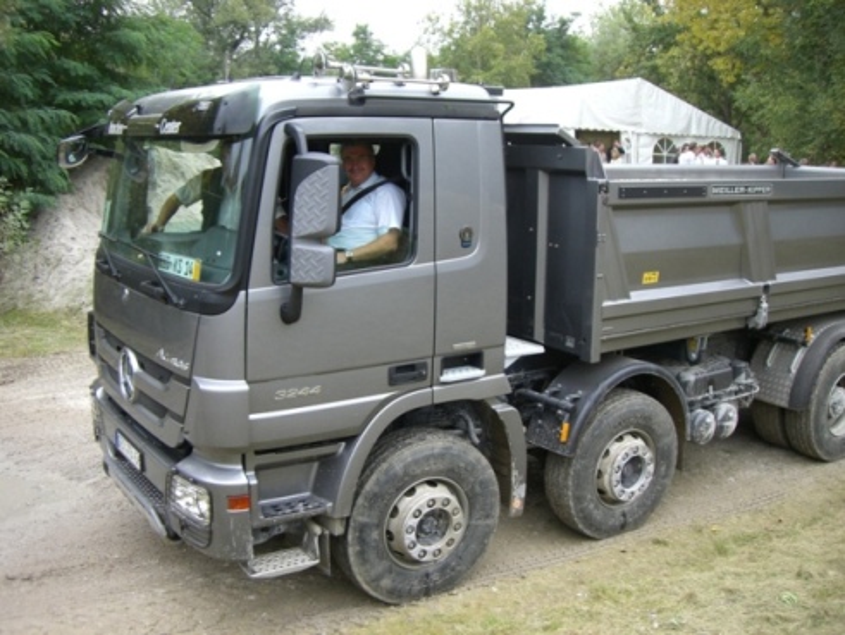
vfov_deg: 37.8
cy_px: 318
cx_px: 422
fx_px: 928
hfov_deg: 48.9
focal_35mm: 38
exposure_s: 1/80
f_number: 2.7
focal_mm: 6.2
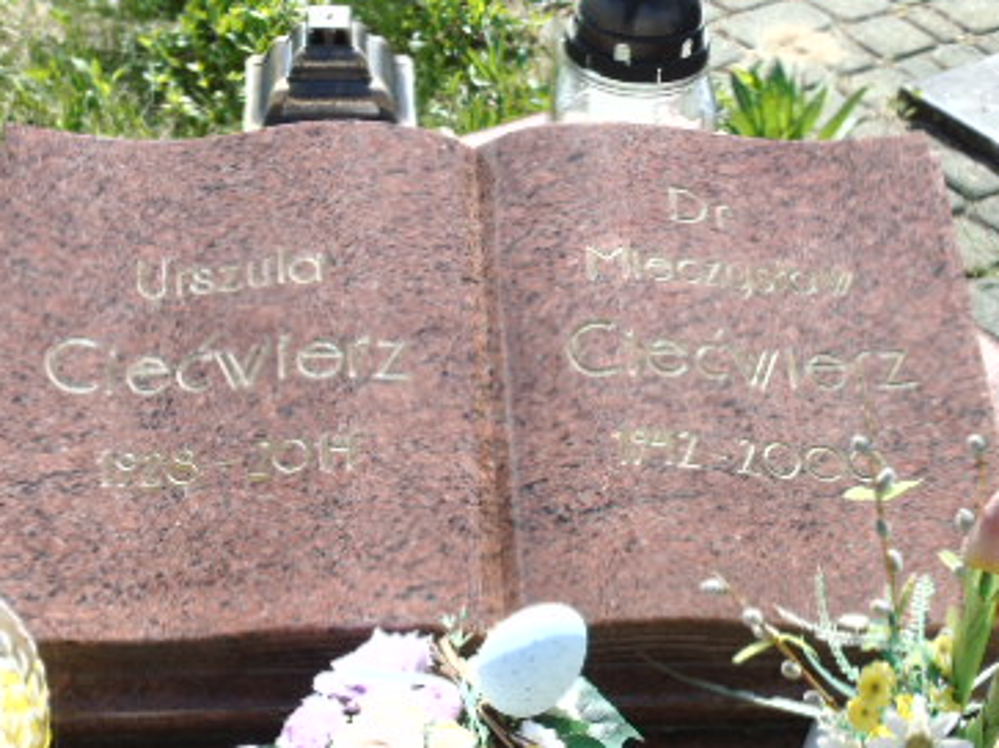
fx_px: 1731
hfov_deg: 32.2
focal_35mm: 60
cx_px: 468
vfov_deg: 24.3
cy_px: 465
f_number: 3.8
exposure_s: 1/500
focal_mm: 6.1
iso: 80
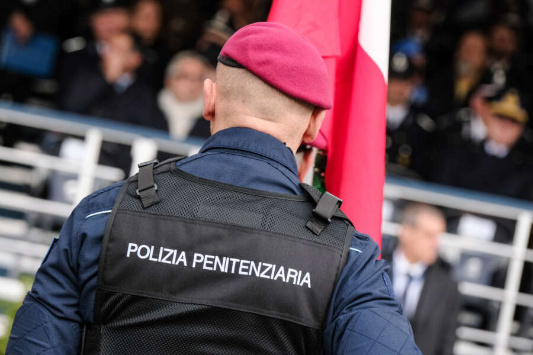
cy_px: 178
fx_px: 5033
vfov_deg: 4.0
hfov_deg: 6.1
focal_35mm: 340
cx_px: 266
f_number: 7.1
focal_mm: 226.6
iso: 1600
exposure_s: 1/250
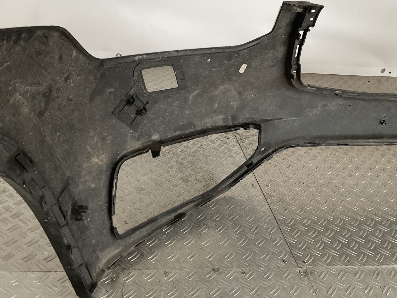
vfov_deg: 34.3
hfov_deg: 44.8
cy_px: 145
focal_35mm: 42
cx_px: 190
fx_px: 482
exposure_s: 1/50
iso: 160
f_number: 1.8
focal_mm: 3
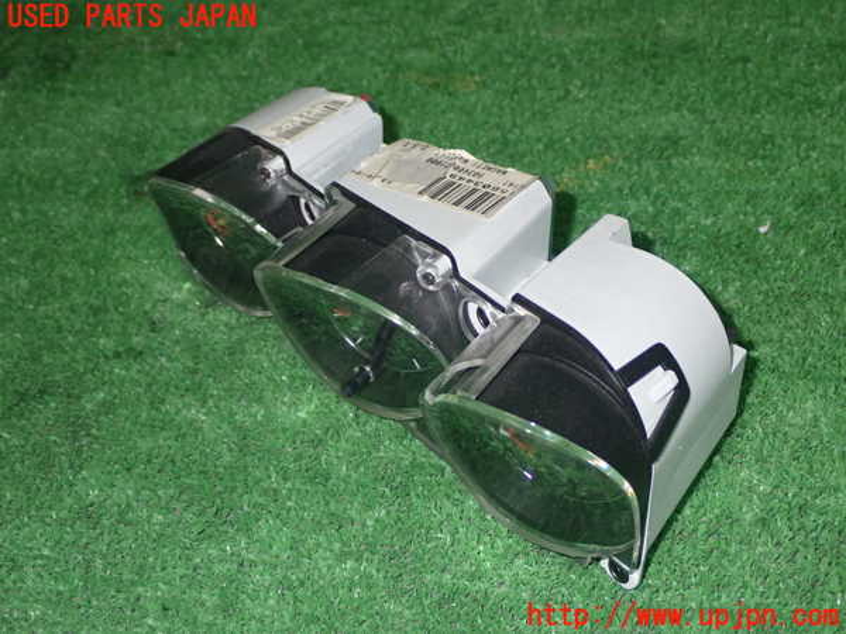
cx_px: 423
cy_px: 317
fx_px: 1320
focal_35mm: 54
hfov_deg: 35.5
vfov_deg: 27.0
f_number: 10
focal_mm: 9.65
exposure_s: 1/50
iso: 800
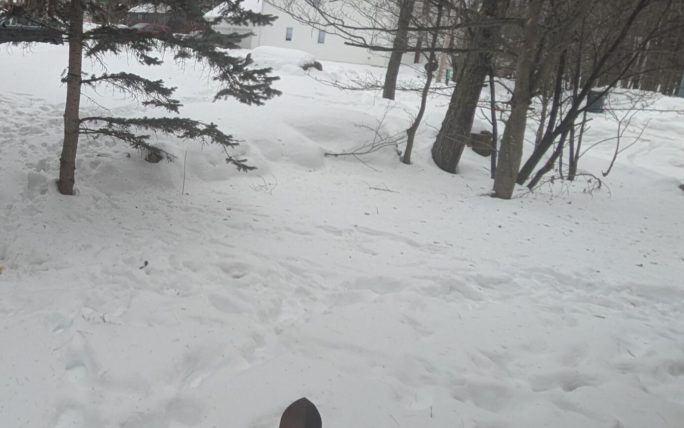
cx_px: 97
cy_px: 142
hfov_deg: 53.8
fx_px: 597
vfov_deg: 39.0
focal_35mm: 32
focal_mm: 1.83
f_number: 2.2
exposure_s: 1/138
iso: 53
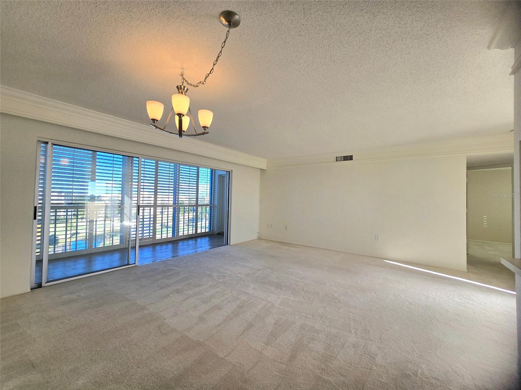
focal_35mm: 13
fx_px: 196
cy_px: 195
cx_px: 260
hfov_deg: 106.2
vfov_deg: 89.9
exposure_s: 1/312
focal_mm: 2.2
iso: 50
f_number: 2.2
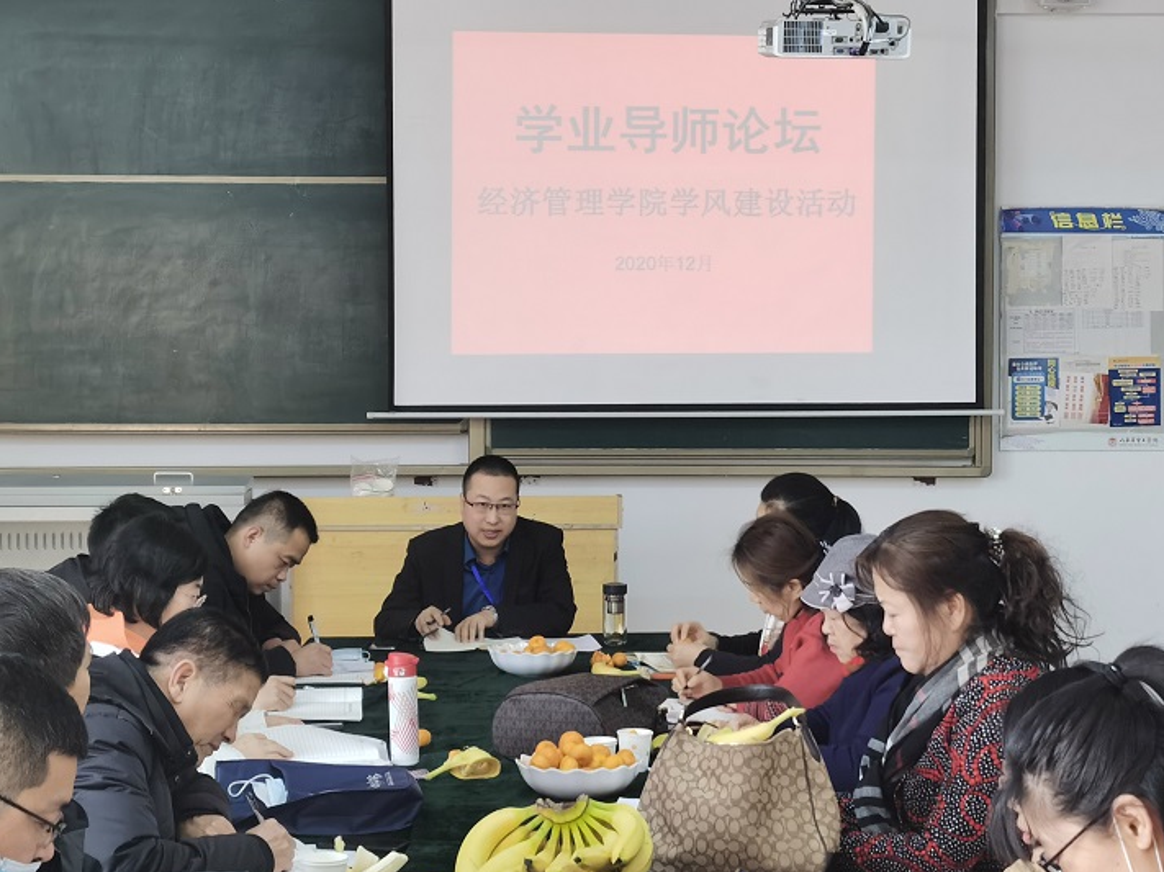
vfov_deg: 19.4
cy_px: 438
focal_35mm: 76
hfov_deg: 25.7
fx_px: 2555
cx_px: 588
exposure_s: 1/50
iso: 200
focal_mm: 5.56
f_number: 1.6
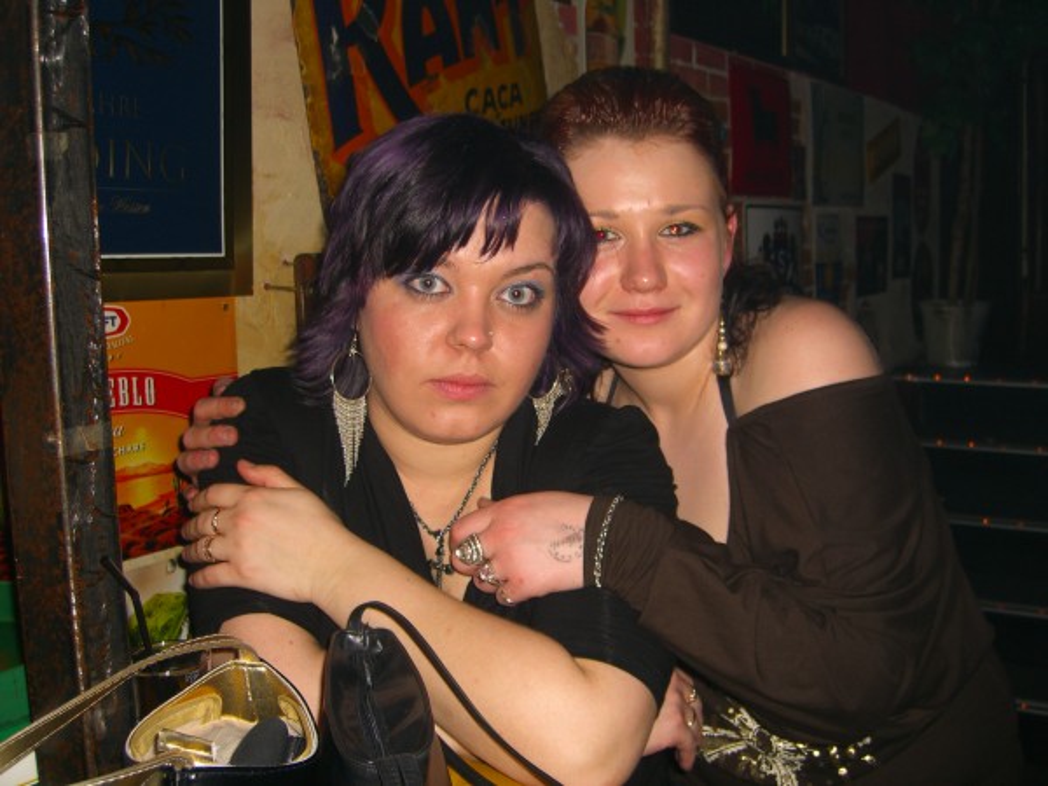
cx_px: 524
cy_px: 393
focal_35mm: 38
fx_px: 1150
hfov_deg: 49.0
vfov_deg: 37.7
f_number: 2.8
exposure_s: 1/60
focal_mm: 7.9
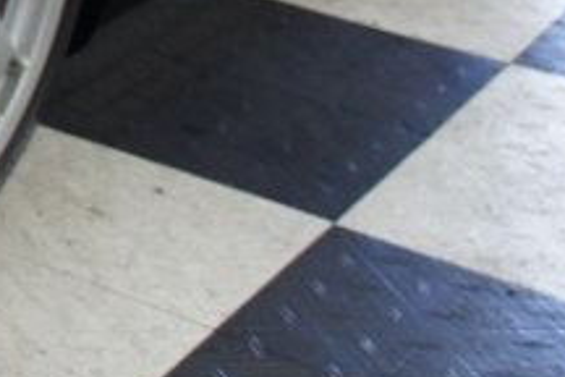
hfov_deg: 13.4
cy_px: -350
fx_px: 2009
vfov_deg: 10.0
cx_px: -620
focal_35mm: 128
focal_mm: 18
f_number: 3.5
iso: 250
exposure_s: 1/30
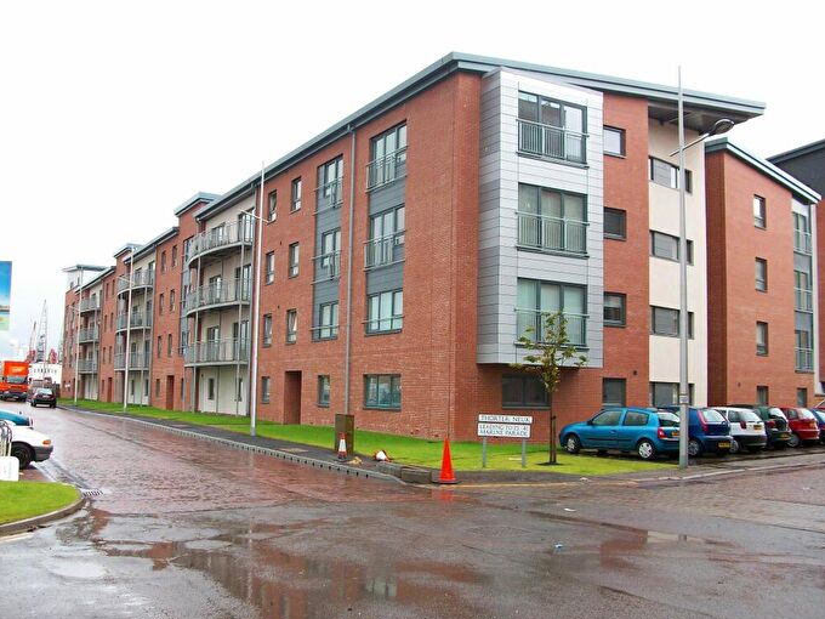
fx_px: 834
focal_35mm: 35
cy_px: 313
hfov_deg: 52.6
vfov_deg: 40.7
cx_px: 403
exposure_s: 1/235
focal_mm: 5.7
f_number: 2.8
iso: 80
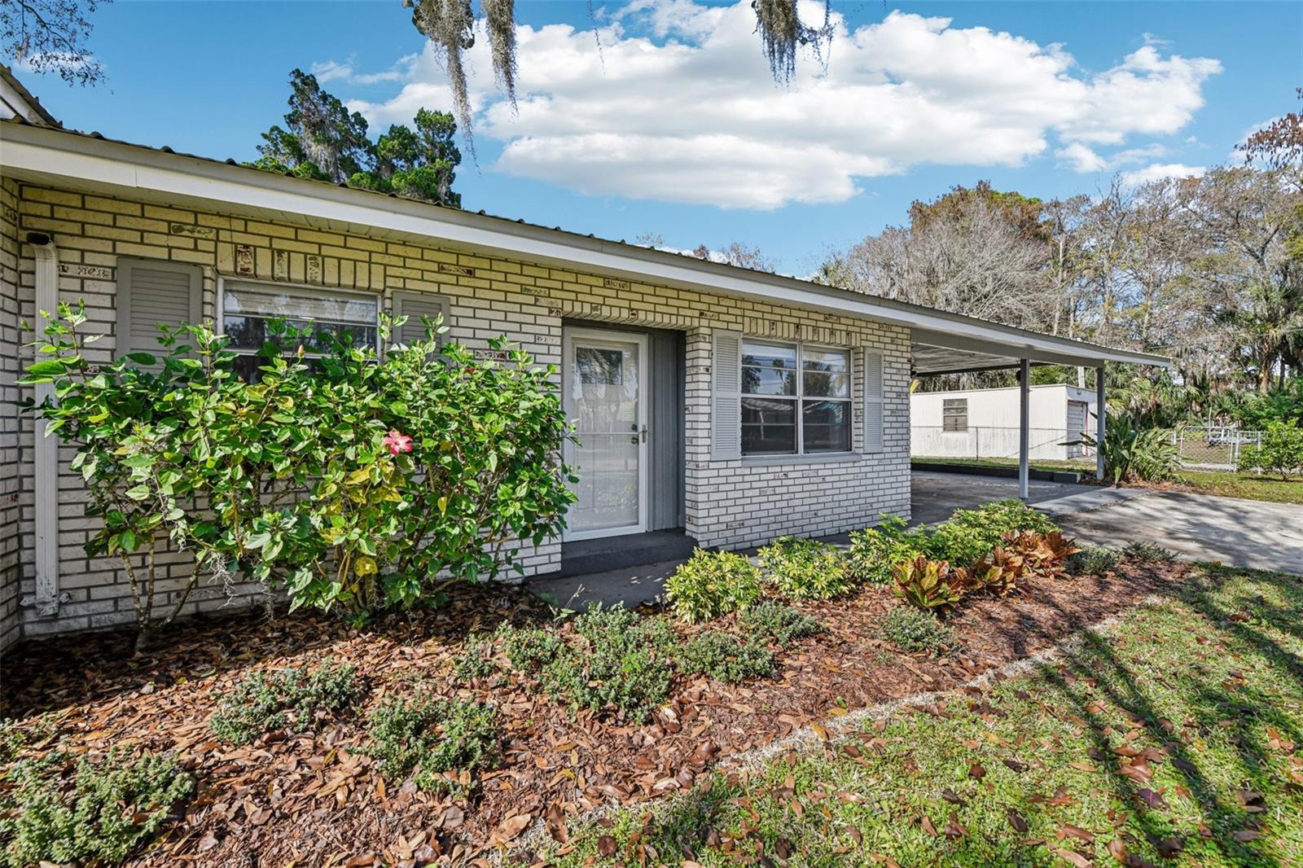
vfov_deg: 81.2
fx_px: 507
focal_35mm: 14
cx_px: 652
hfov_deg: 104.3
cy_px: 434
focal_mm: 14
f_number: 8
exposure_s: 1/320
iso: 400
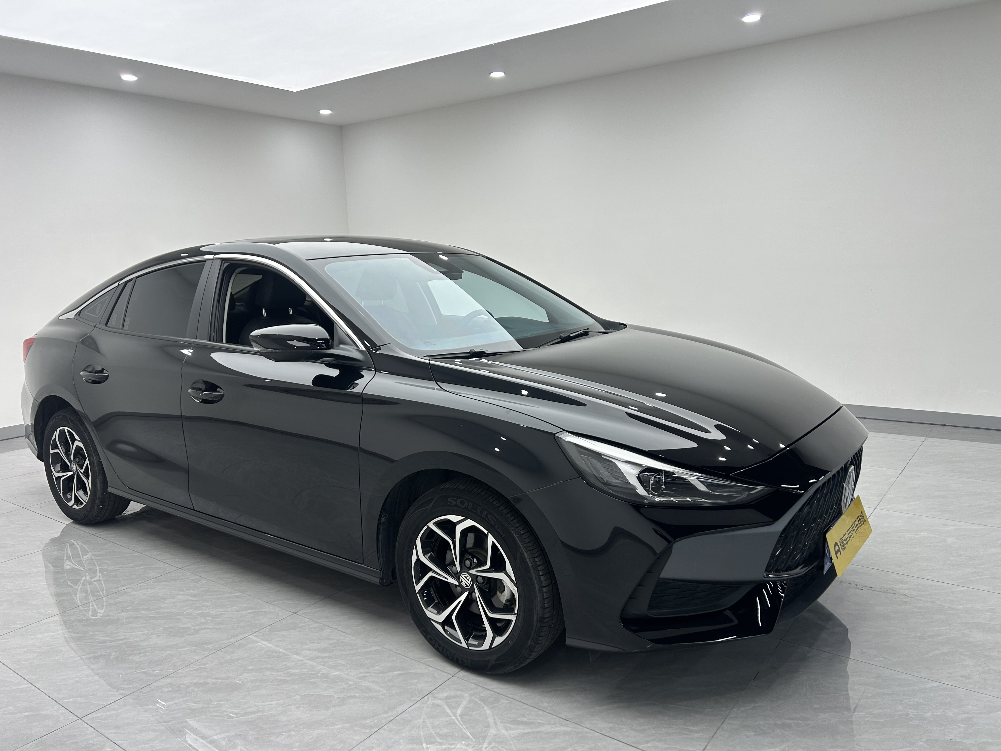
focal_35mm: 26
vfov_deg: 53.1
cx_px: 500
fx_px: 752
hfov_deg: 67.3
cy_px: 376
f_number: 1.5
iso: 32
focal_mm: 5.7
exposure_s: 1/105
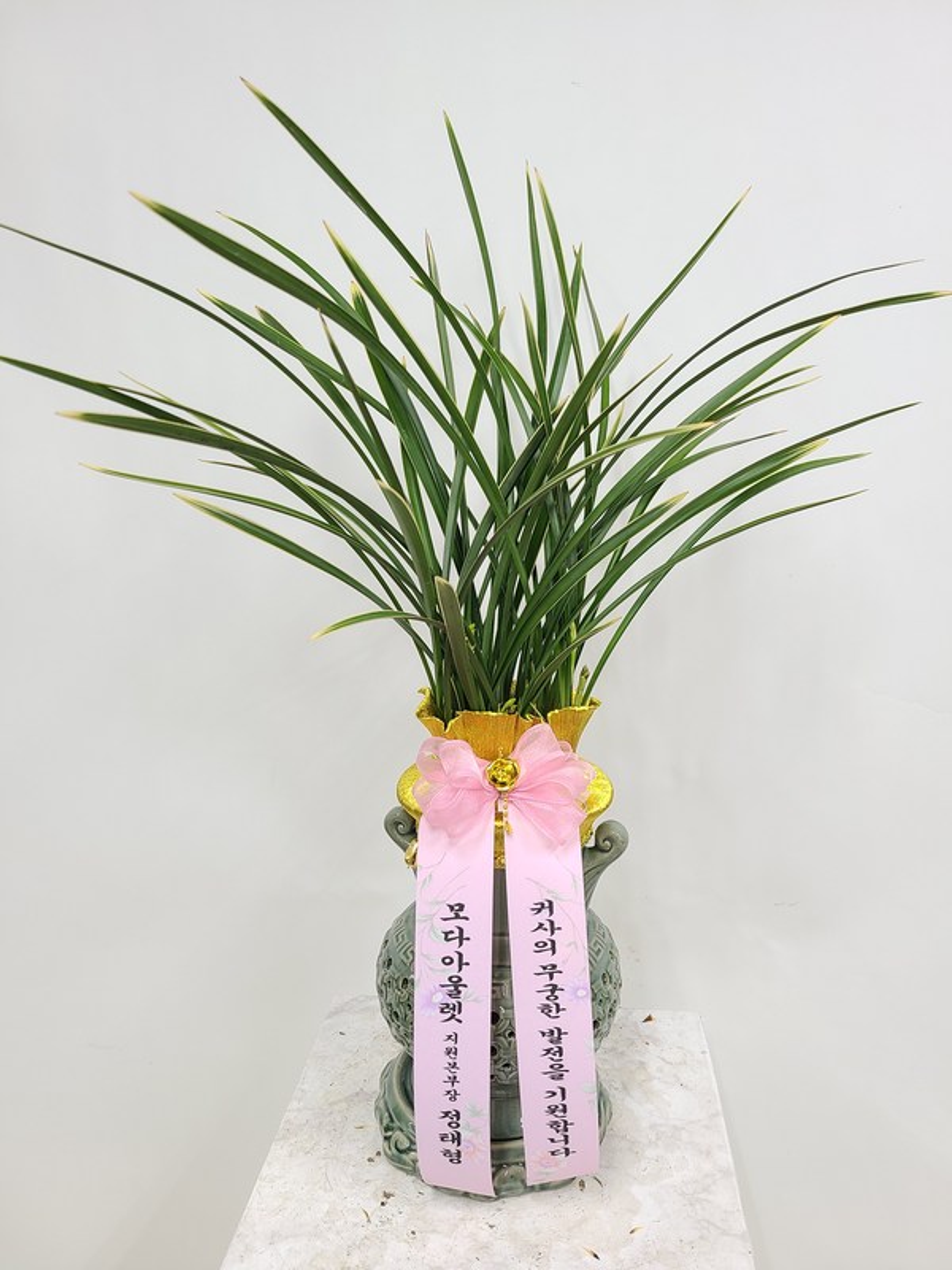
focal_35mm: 26
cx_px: 476
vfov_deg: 67.3
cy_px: 635
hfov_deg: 53.1
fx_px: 953
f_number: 1.8
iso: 100
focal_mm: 5.4
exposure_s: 1/60
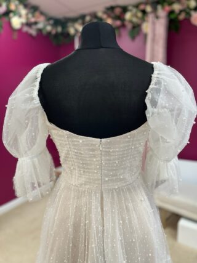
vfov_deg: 67.3
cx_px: 98
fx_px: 197
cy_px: 132
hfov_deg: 53.0
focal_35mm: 26
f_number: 1.6
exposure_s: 1/50
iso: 80
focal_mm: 5.1
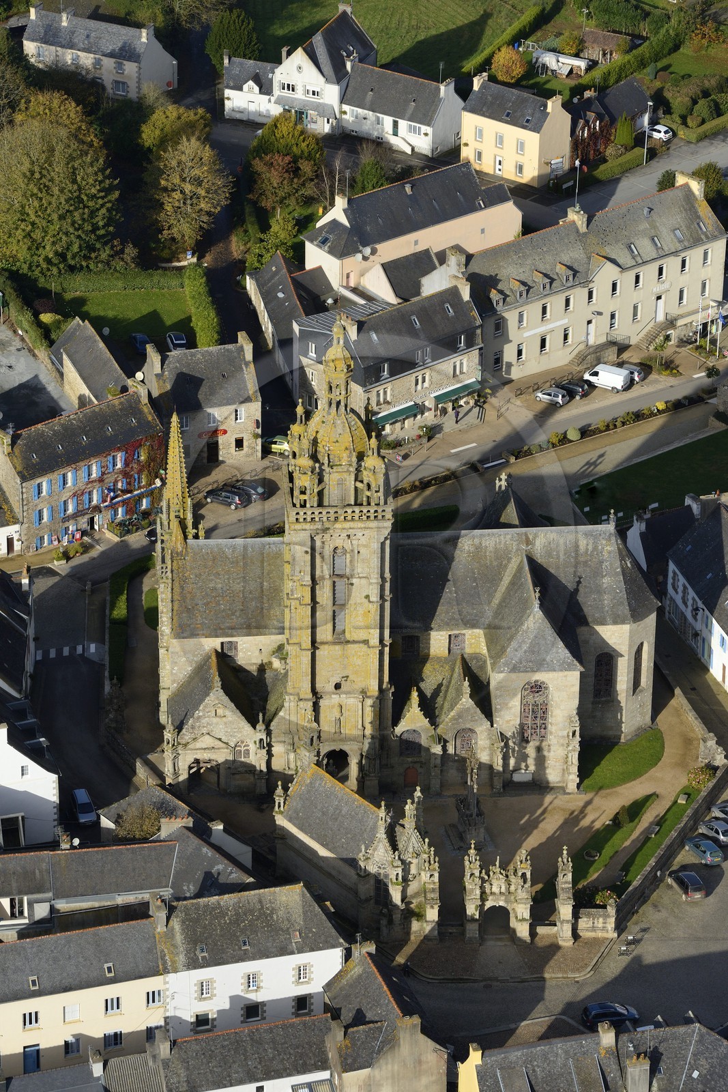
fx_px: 3700
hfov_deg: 11.2
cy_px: 546
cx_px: 364
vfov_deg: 16.8
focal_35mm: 122
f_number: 11
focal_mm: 122
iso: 800
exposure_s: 1/1250
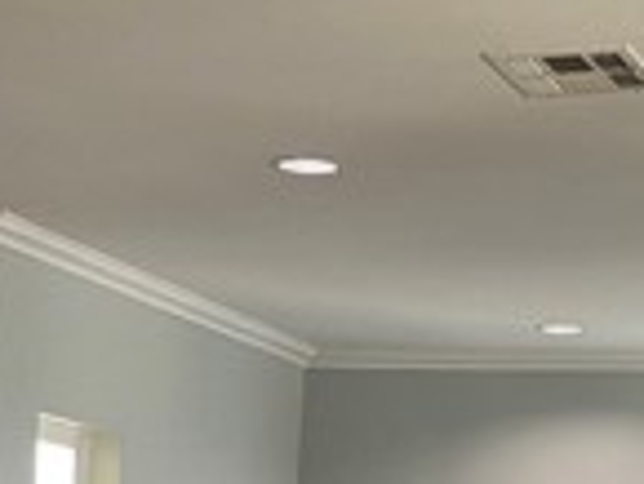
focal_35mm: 115
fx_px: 2141
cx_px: 404
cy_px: 768
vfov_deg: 12.2
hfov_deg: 17.1
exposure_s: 1/60
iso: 100
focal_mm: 4.25
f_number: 1.8
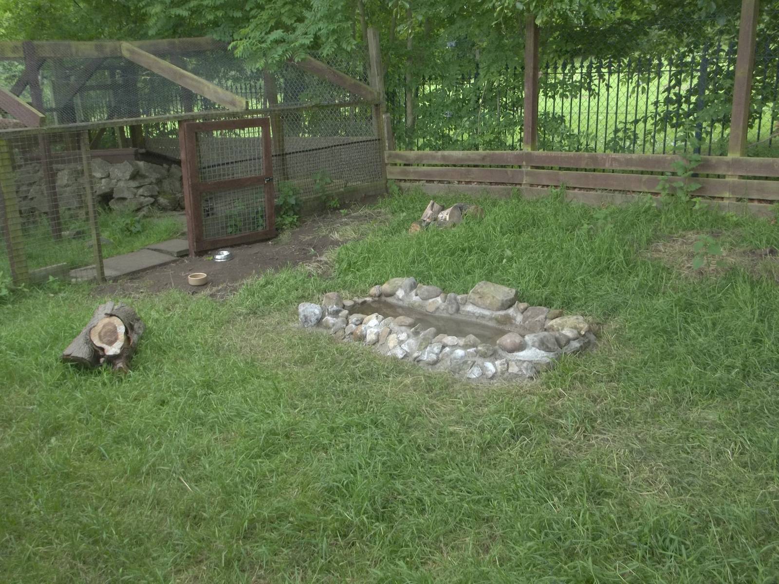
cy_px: 292
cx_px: 390
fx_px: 743
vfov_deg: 42.9
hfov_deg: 55.4
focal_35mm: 33
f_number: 3.3
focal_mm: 5.9
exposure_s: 1/30
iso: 160
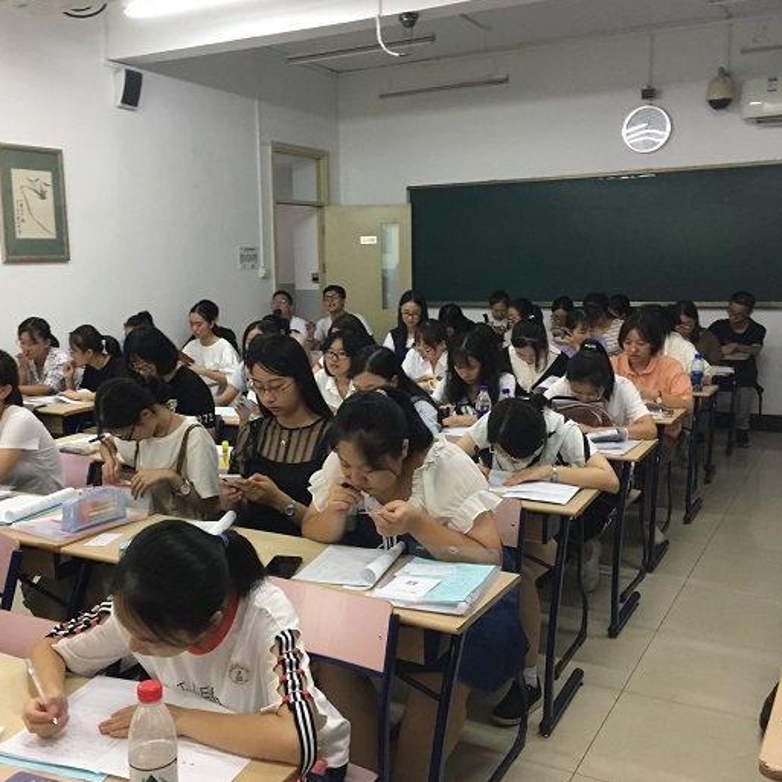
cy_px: 383
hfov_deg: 47.1
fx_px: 895
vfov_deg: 47.2
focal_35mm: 35
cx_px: 337
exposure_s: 1/33
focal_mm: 4.15
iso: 200
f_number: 2.2
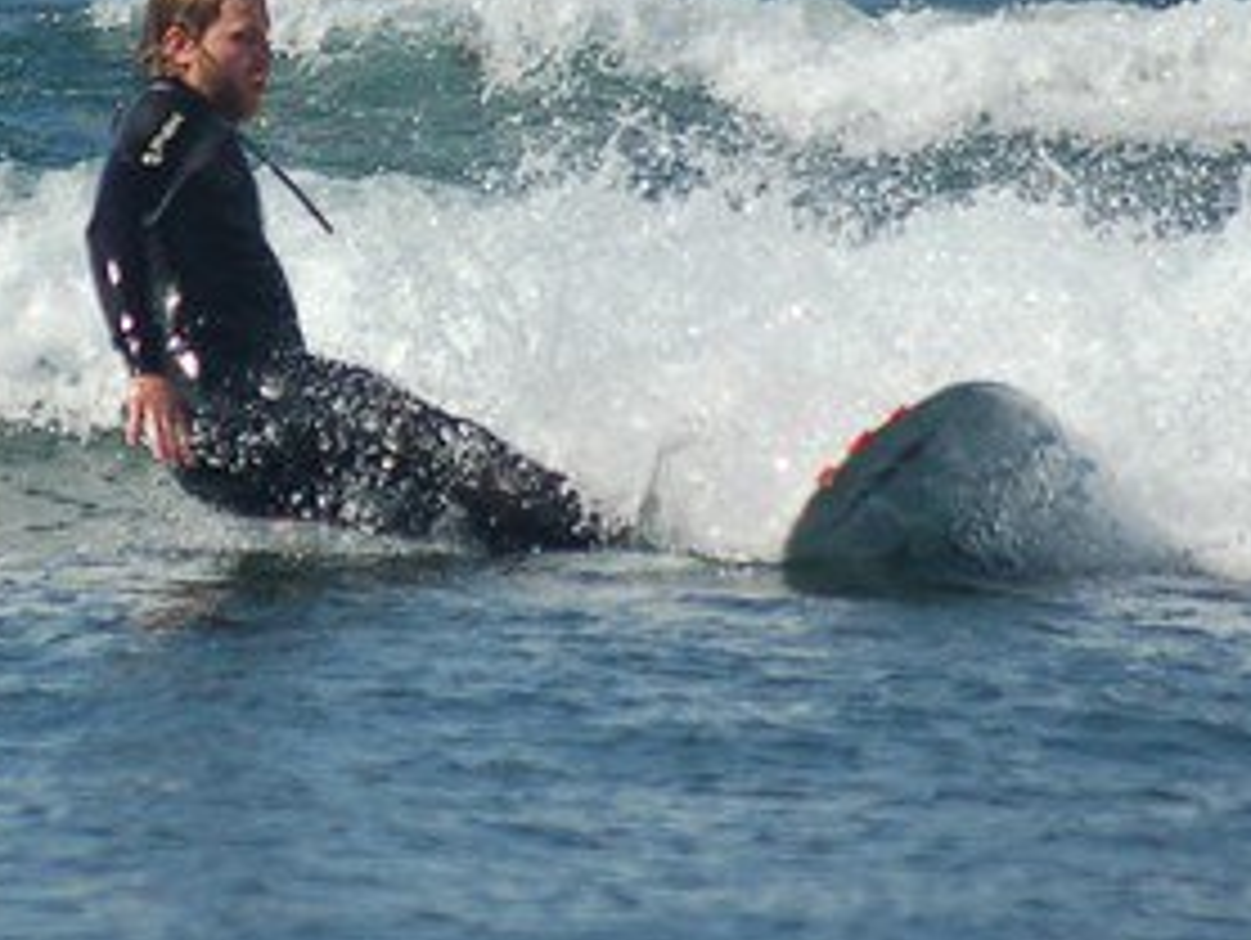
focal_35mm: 994
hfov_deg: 2.0
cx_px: 328
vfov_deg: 1.5
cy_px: 135
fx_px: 35954
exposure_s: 1/2000
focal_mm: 300
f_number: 6
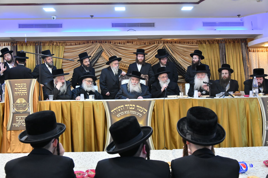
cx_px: 134
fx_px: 261
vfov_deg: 37.8
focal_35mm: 35
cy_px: 89
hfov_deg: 54.4
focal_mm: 35
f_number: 5
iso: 1600
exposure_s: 1/125
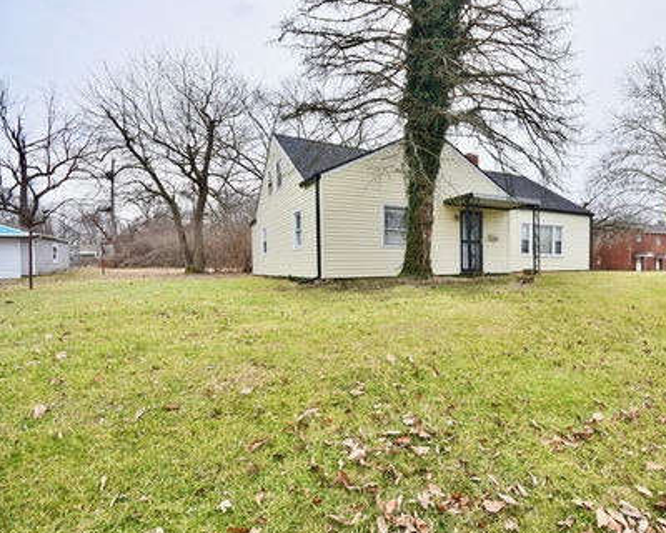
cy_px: 278
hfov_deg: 84.8
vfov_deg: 73.8
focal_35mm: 18
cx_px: 413
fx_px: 355
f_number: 8
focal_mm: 10
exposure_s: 1/250
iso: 640
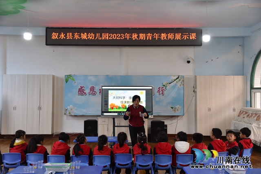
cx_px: 130
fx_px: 290
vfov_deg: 33.4
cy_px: 87
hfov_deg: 48.4
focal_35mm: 40
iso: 400
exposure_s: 1/60
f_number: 4
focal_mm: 40
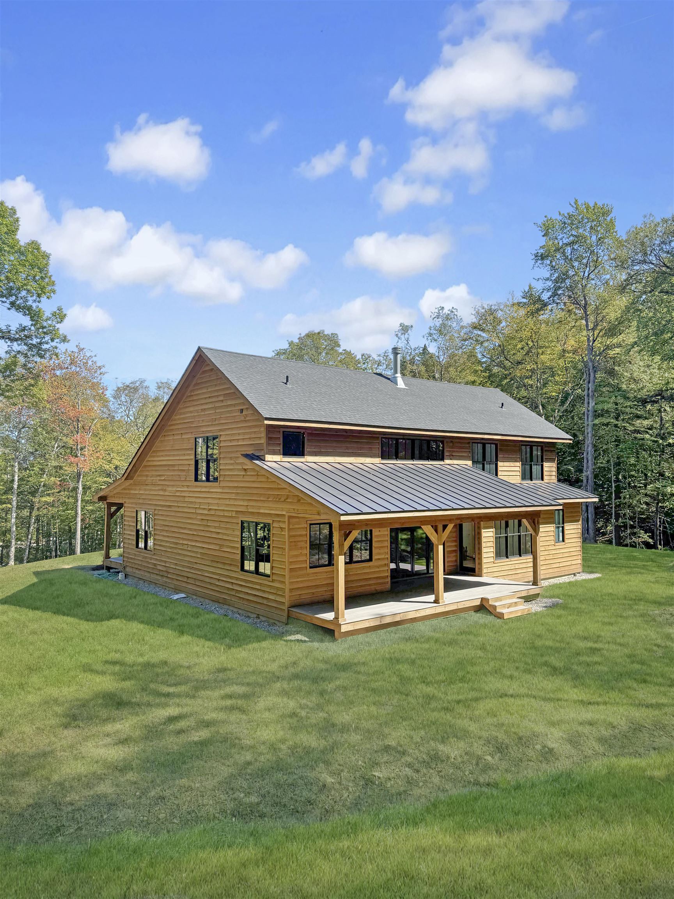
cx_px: 337
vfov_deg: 71.6
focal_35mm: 24
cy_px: 450
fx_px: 623
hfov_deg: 56.8
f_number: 1.78
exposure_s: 1/2415
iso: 80
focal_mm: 6.76
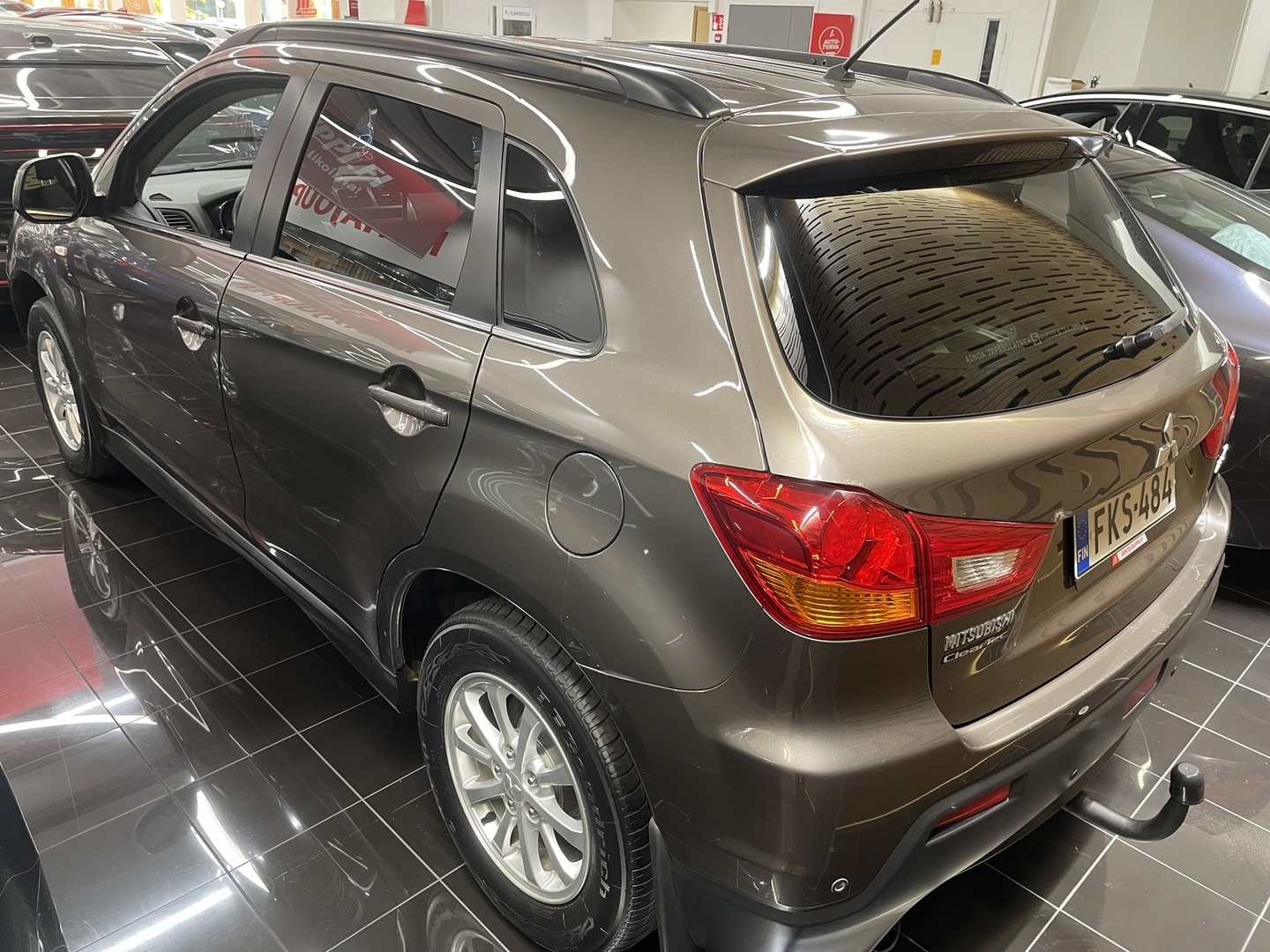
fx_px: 954
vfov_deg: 53.1
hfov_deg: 67.3
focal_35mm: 26
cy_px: 476
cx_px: 635
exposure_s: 1/50
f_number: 1.6
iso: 160
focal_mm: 4.2
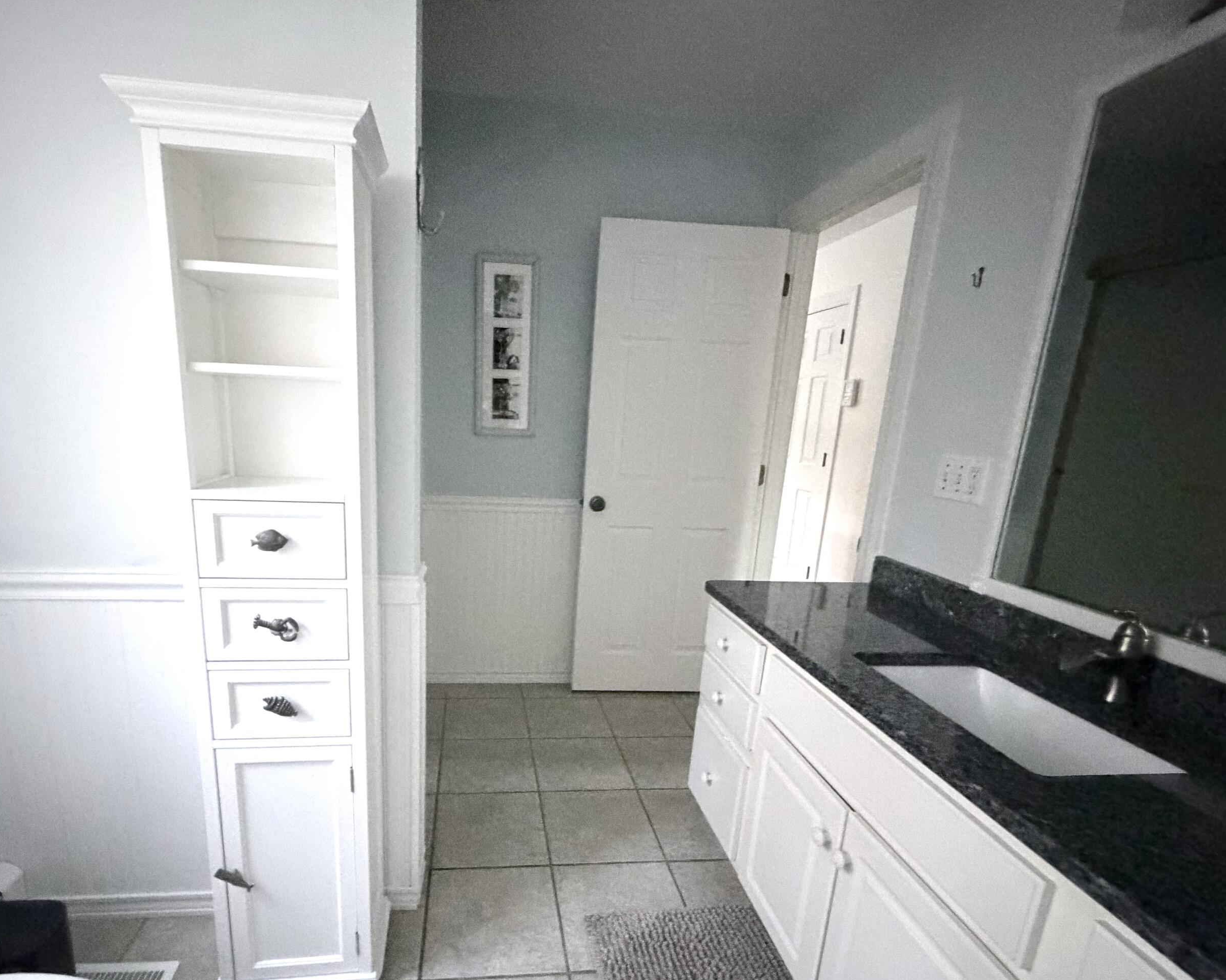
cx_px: 537
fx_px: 617
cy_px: 550
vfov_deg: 76.6
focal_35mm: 17
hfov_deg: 89.2
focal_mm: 2.22
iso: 1600
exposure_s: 1/40
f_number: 2.2
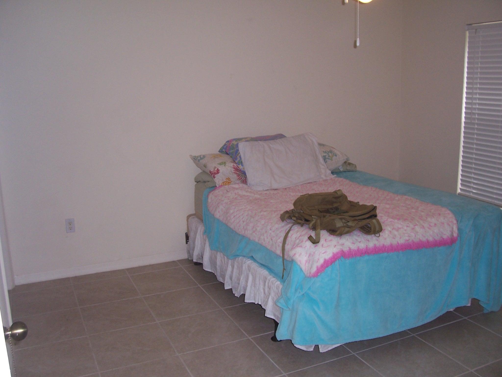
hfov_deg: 54.0
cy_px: 188
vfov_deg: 41.8
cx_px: 251
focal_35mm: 34
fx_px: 493
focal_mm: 5.6
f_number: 2.7
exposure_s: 1/60
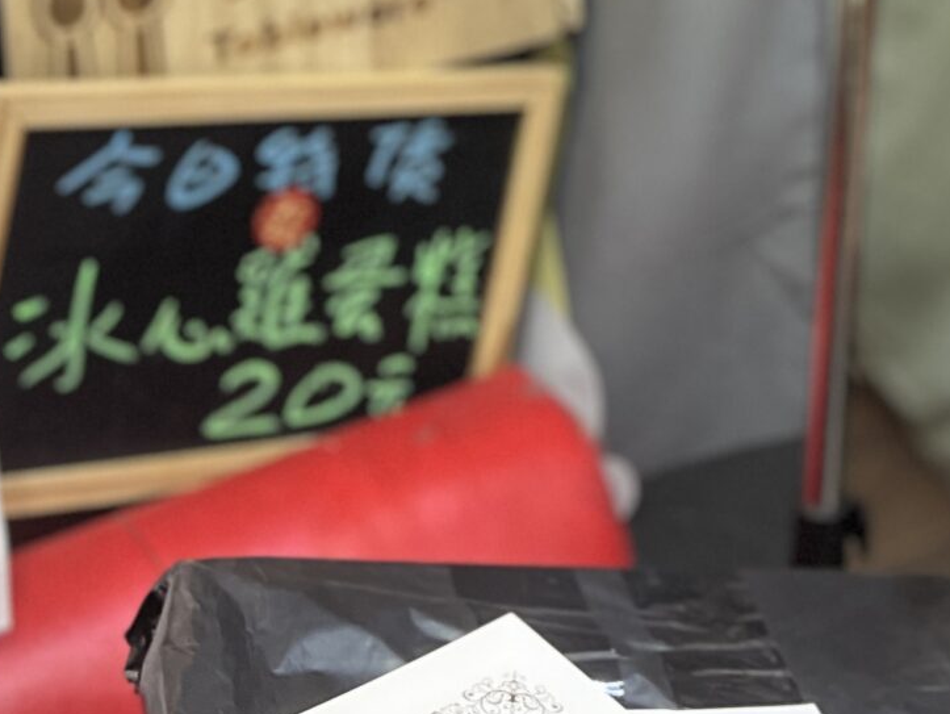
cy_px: -519
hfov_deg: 20.9
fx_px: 2526
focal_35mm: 92
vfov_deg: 14.4
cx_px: 844
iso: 200
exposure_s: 1/60
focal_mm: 5.7
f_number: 1.5
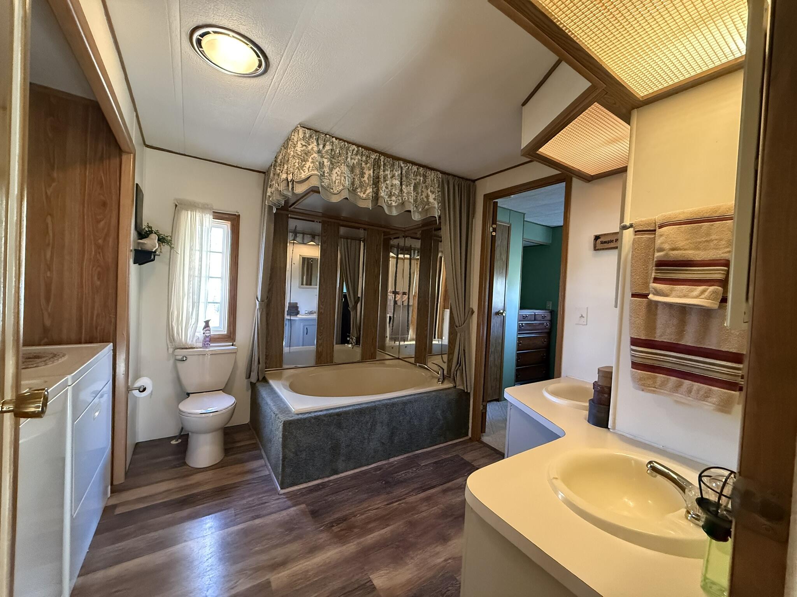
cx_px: 398
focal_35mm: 14
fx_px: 322
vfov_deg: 85.7
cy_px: 298
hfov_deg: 102.1
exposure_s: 1/60
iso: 800
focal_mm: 2.22
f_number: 2.2
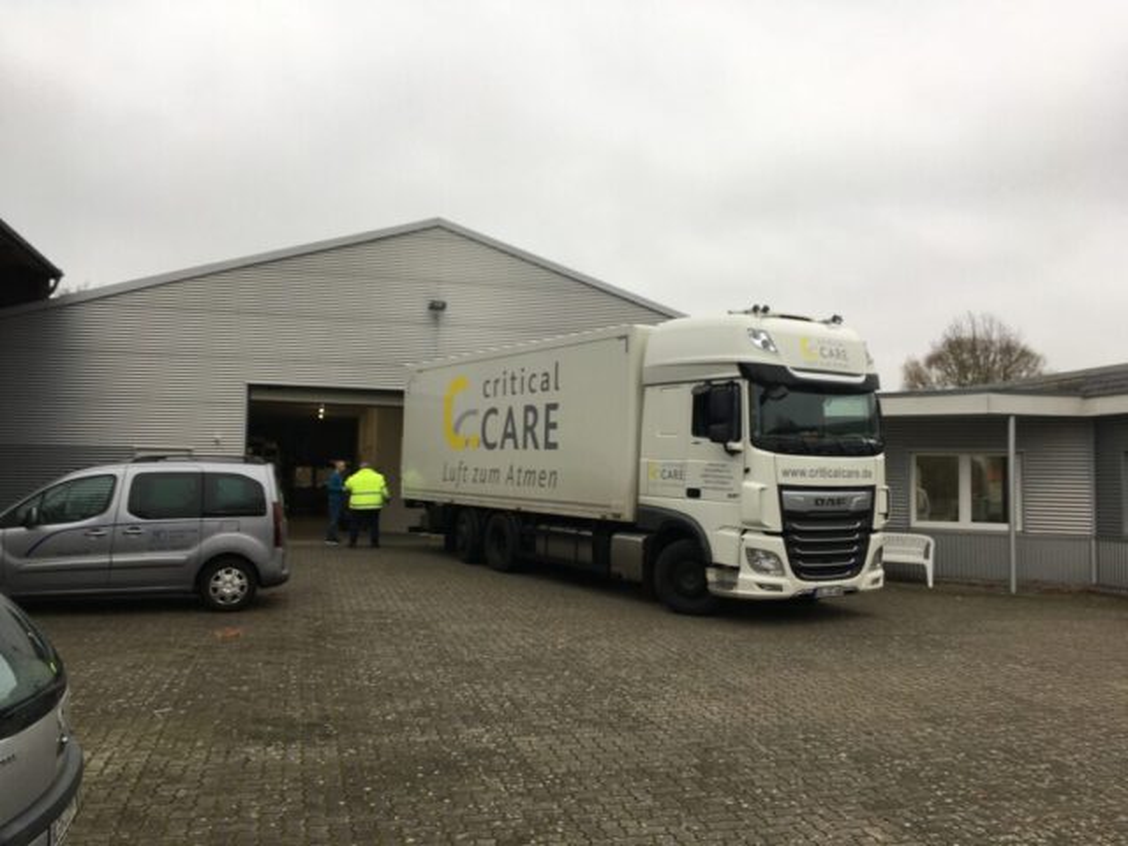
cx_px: 564
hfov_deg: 61.7
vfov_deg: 48.2
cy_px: 423
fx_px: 945
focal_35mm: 29
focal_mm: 4.2
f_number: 2.2
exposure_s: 1/106
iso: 25
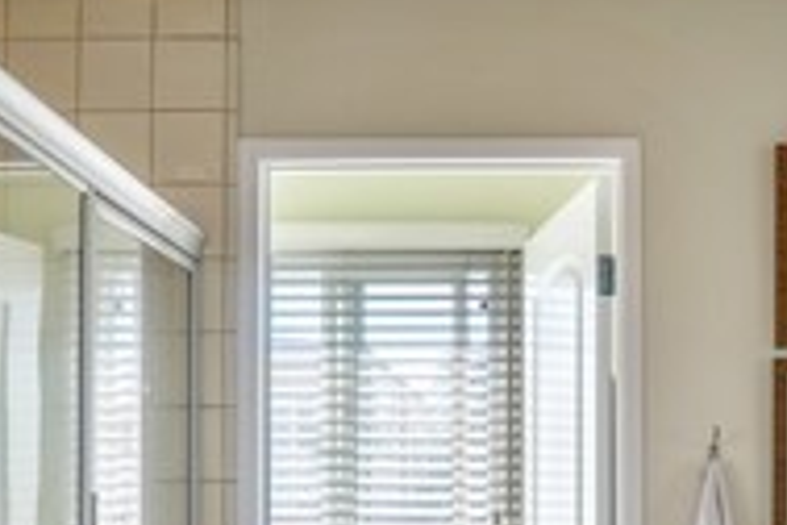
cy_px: 544
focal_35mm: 61
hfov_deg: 32.4
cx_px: 570
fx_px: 1333
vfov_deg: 21.4
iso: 125
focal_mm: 18
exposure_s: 1/80
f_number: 8
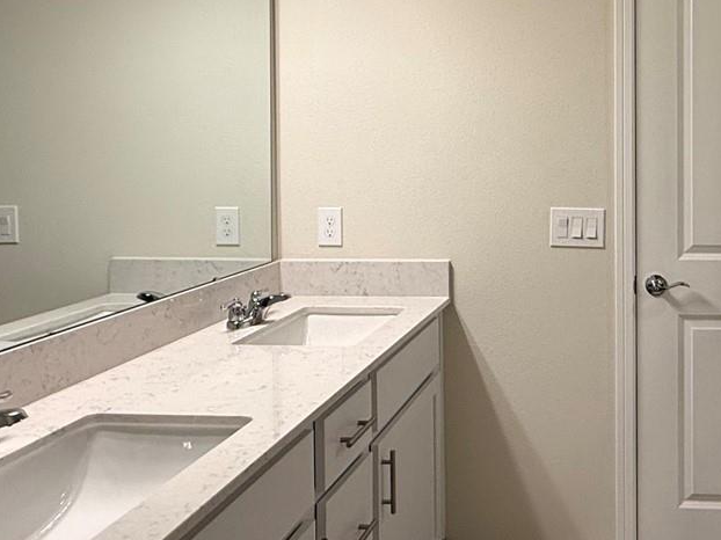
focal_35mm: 36
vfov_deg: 38.8
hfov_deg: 48.2
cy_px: 150
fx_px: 750
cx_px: 588
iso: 100
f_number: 2.2
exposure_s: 1/120
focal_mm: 2.22
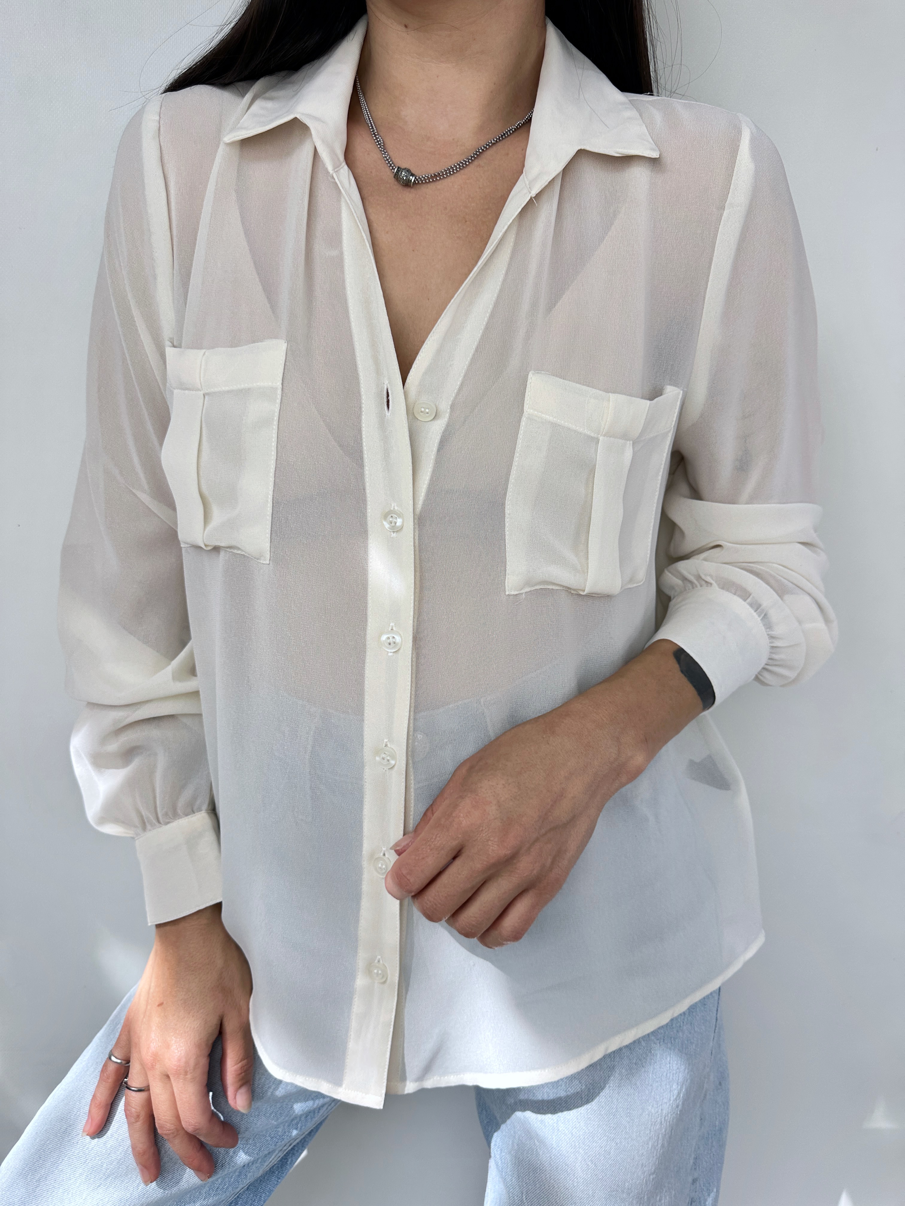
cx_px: 452
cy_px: 603
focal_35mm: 24
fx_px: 837
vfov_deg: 71.6
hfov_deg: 56.8
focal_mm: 6.86
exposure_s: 1/498
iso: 80
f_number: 1.78
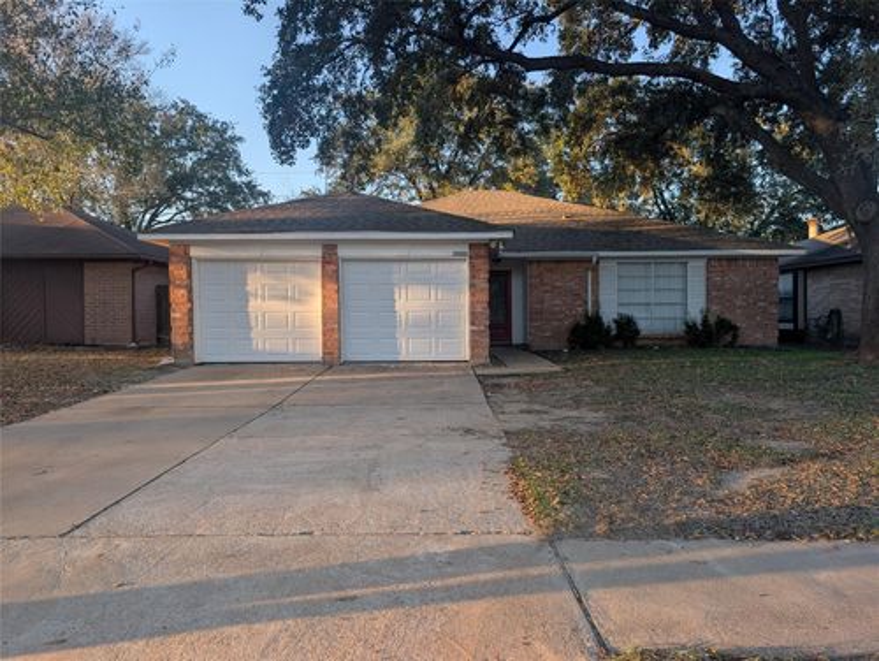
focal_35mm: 24
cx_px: 440
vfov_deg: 56.9
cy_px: 330
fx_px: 610
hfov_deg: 71.5
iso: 22
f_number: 1.68
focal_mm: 6.9
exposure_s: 1/178
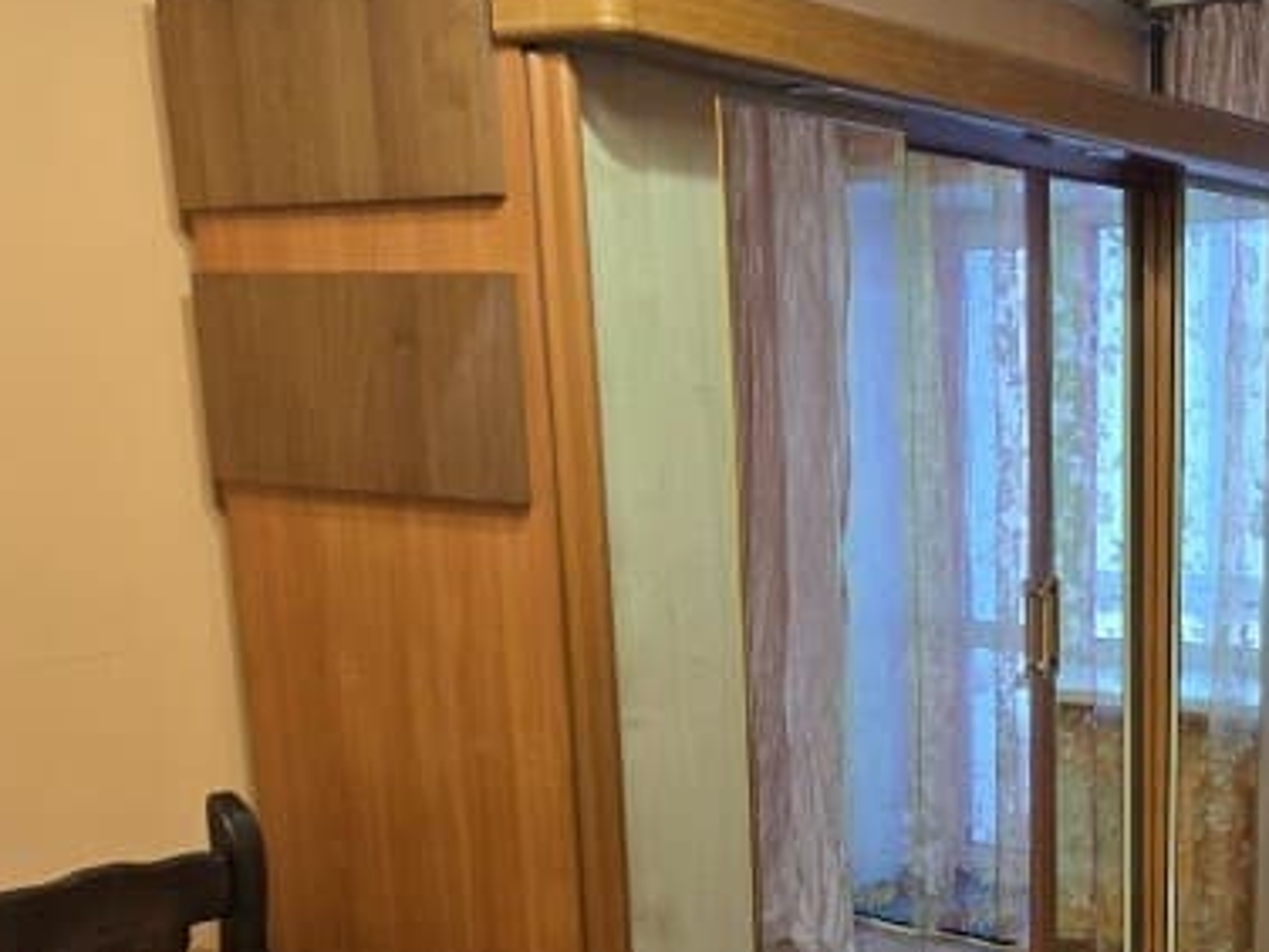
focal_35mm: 49
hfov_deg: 36.4
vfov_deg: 29.0
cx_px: 1151
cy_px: 773
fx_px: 1796
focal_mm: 6.3
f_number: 1.7
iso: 200
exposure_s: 1/100
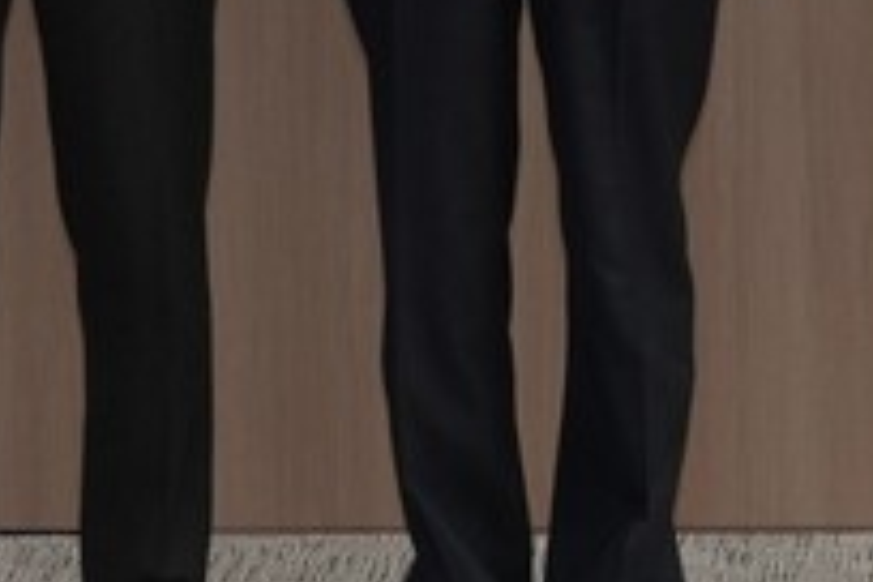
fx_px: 6814
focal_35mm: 281
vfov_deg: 4.8
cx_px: 715
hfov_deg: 7.3
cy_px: -505
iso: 1250
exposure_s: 1/125
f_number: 6.3
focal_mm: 53
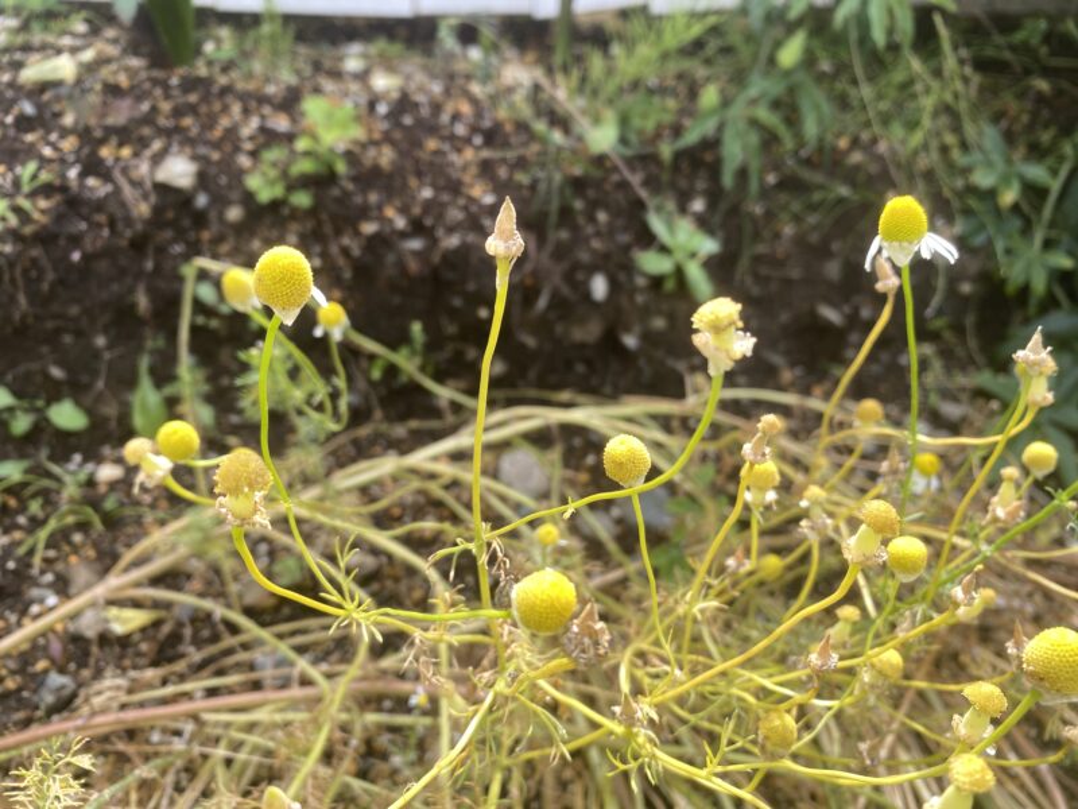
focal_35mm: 25
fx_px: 779
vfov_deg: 54.9
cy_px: 404
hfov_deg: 69.4
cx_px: 539
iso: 32
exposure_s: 1/400
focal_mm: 4.25
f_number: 1.8
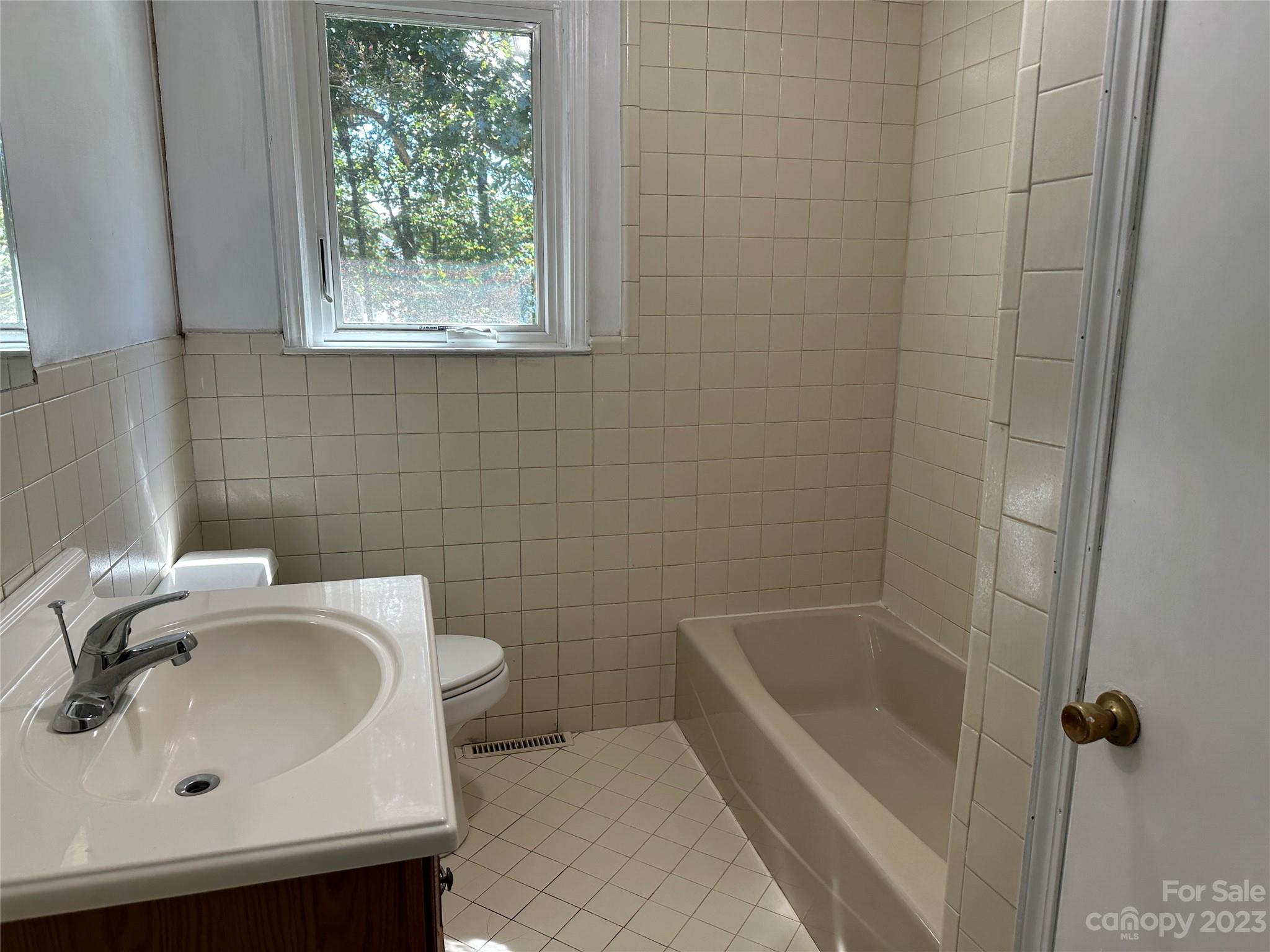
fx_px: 881
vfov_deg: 56.8
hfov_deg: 71.6
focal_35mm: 24
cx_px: 635
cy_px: 476
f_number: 1.78
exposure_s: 1/120
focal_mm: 6.86
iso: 125
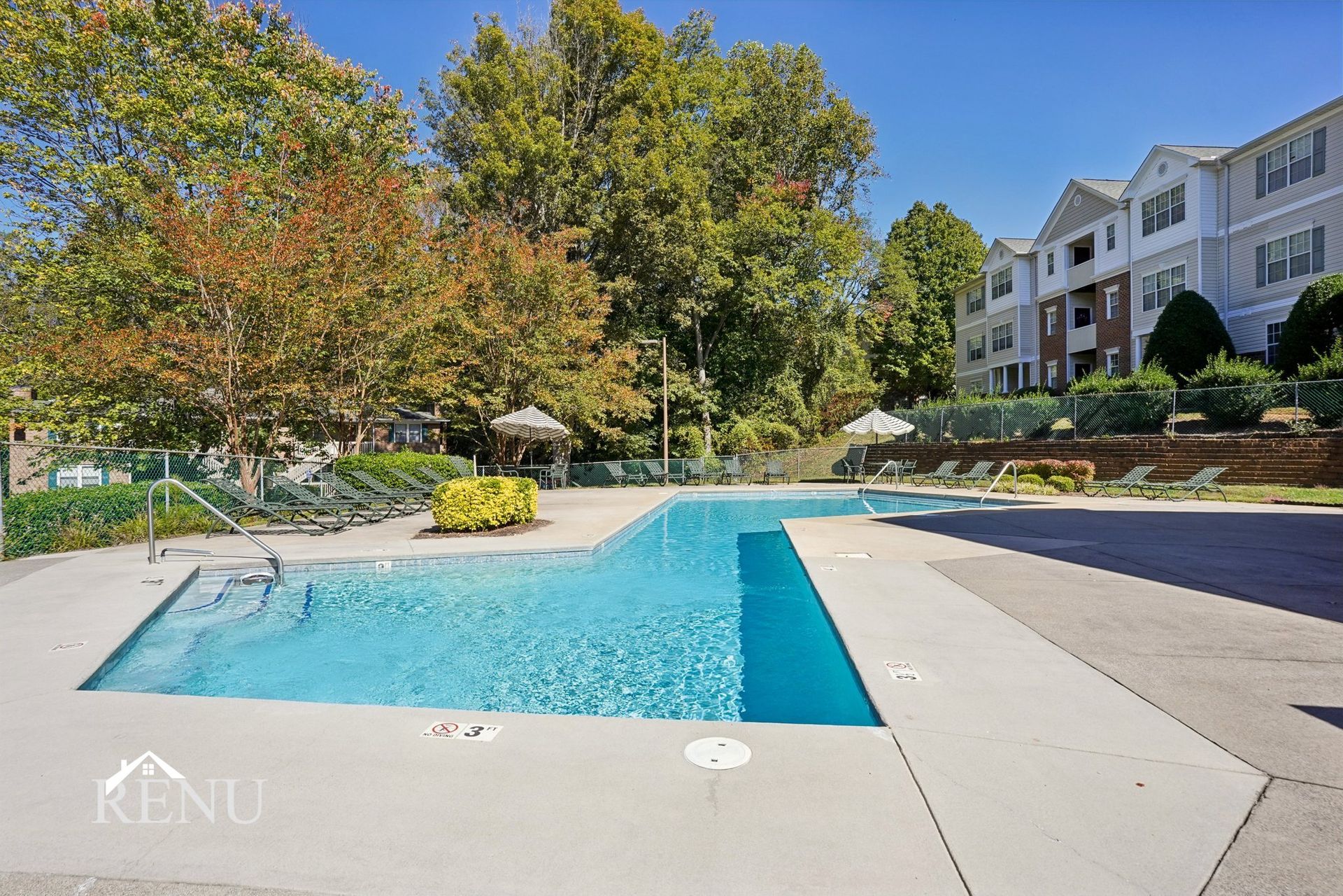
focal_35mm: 18
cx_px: 672
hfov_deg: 90.0
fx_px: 671
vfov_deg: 67.4
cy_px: 448
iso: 400
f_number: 8
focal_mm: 18
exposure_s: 1/640
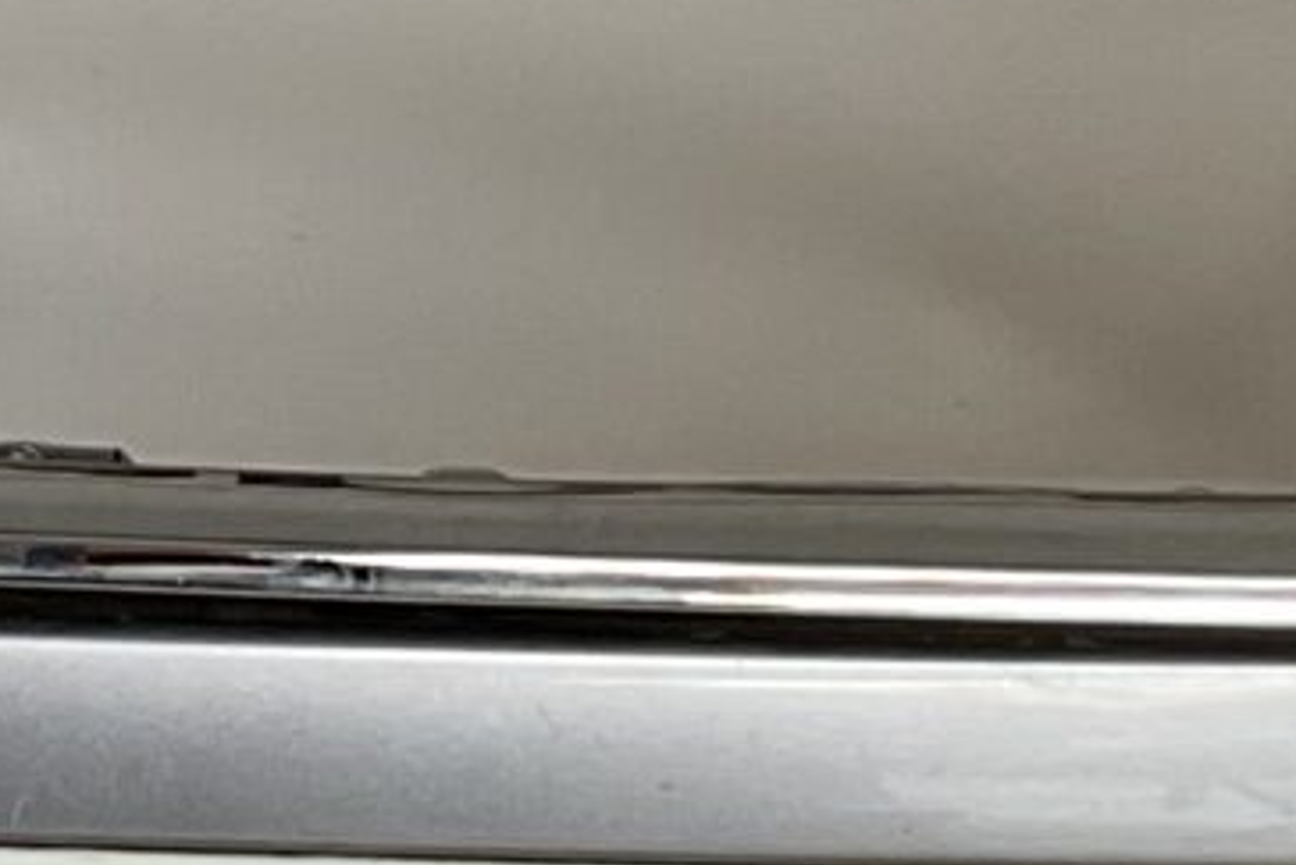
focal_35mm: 212
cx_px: 93
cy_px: -53
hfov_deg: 9.7
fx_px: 7635
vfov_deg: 6.5
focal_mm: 3
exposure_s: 1/50
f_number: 1.8
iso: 40
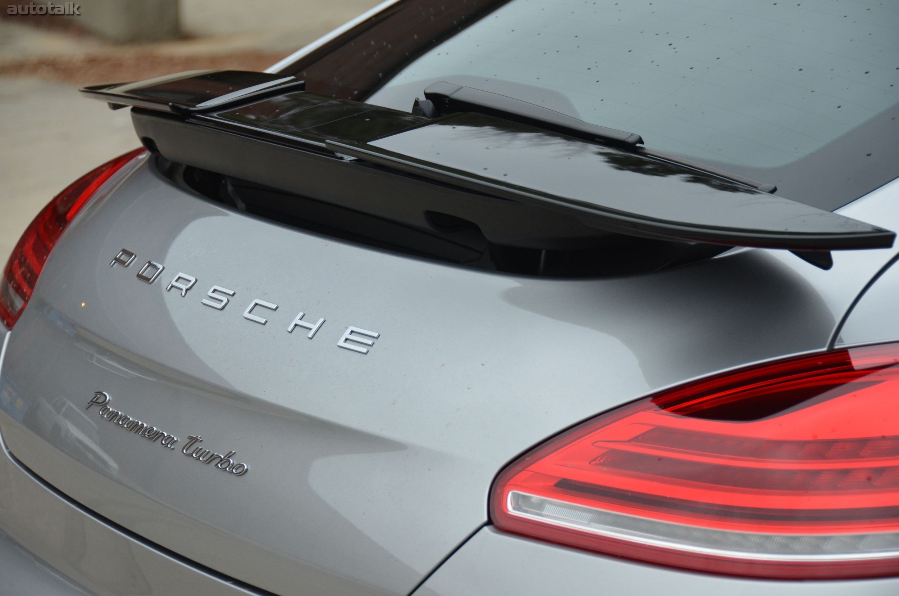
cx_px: 450
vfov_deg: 10.1
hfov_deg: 15.2
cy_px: 298
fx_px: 3364
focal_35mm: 135
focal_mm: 90
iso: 800
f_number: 5.3
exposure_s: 1/500
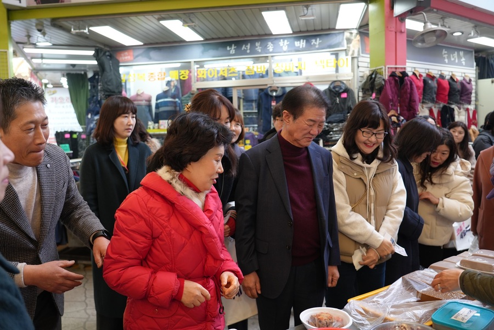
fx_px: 439
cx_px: 247
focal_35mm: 32
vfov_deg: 41.1
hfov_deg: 58.7
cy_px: 165
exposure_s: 1/160
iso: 1000
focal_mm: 32
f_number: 4
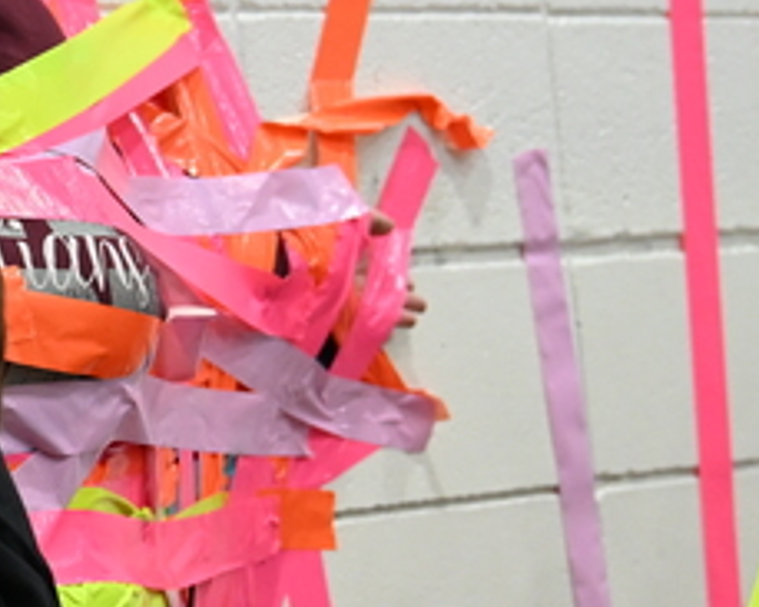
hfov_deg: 11.3
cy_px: 61
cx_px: -116
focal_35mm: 168
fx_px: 3772
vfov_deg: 9.2
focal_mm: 40
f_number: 2.8
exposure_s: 1/1250
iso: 3200
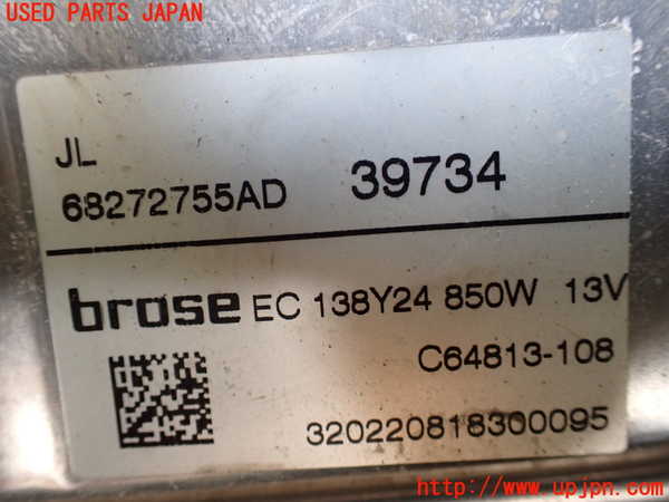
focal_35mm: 30
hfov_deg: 60.0
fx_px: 580
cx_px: 334
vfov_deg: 46.8
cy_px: 251
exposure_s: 1/125
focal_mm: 5.4
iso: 500
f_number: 2.3
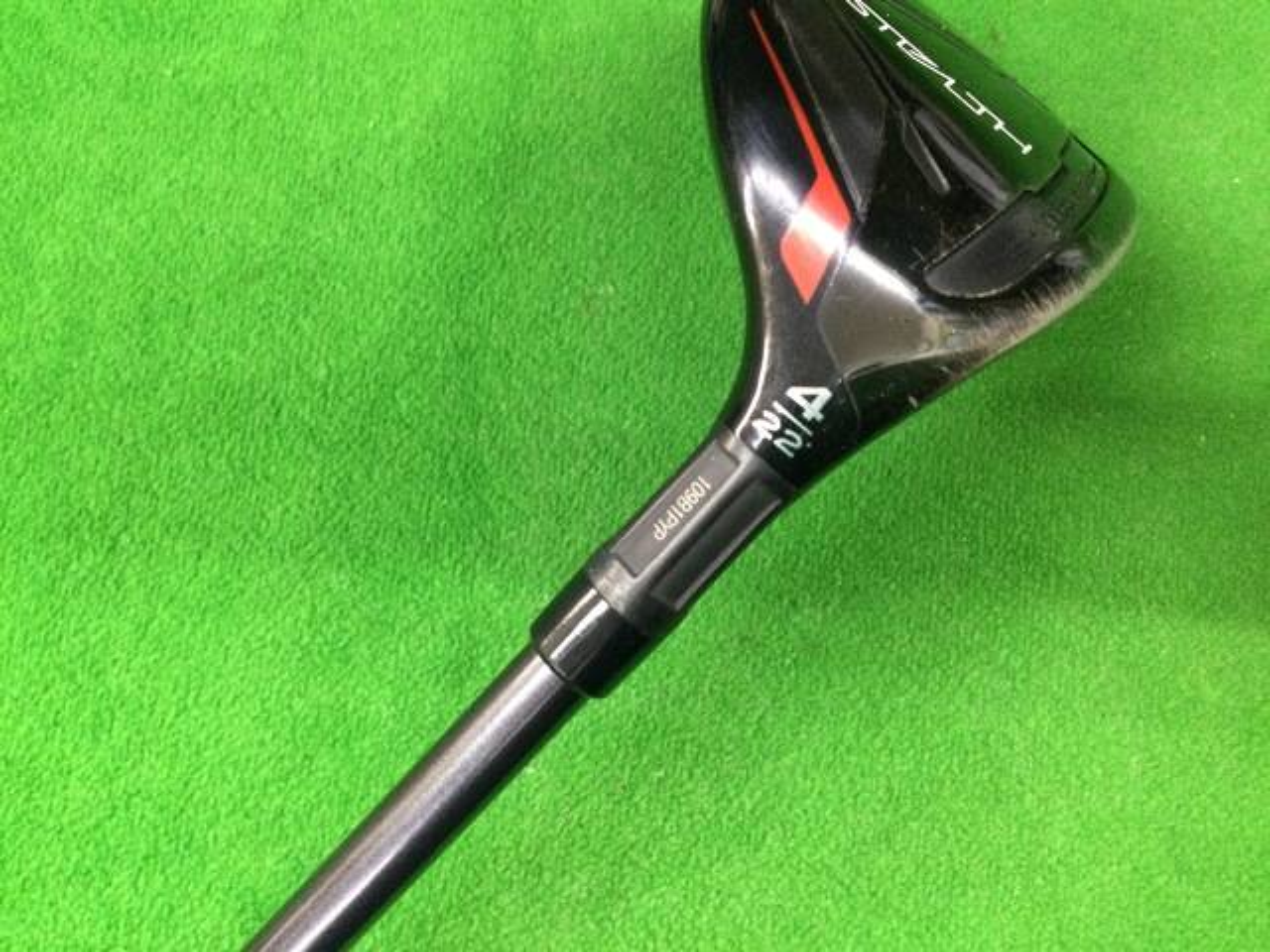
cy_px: 476
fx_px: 1137
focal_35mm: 31
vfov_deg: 45.4
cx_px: 635
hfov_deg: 58.4
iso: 200
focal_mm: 3.3
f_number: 2.4
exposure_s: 1/20
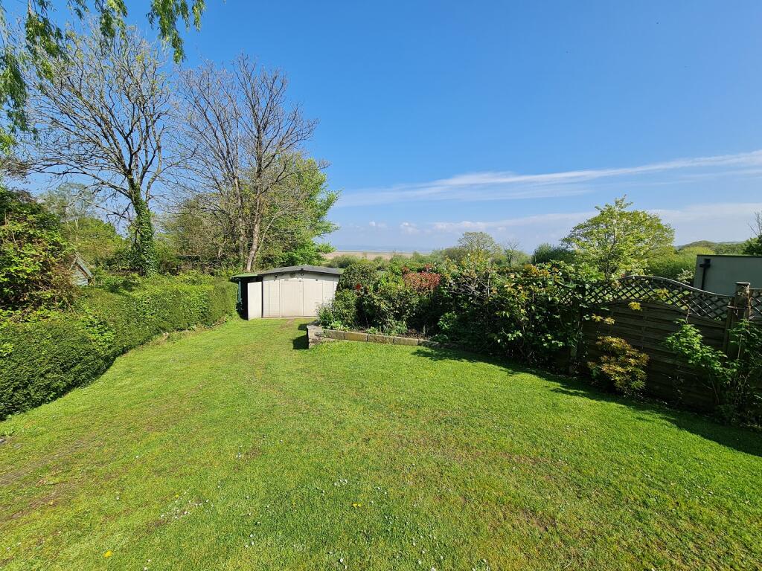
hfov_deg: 106.2
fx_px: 286
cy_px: 286
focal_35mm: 13
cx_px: 381
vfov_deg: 89.9
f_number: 2.2
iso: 64
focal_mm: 2.2
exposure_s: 1/1584
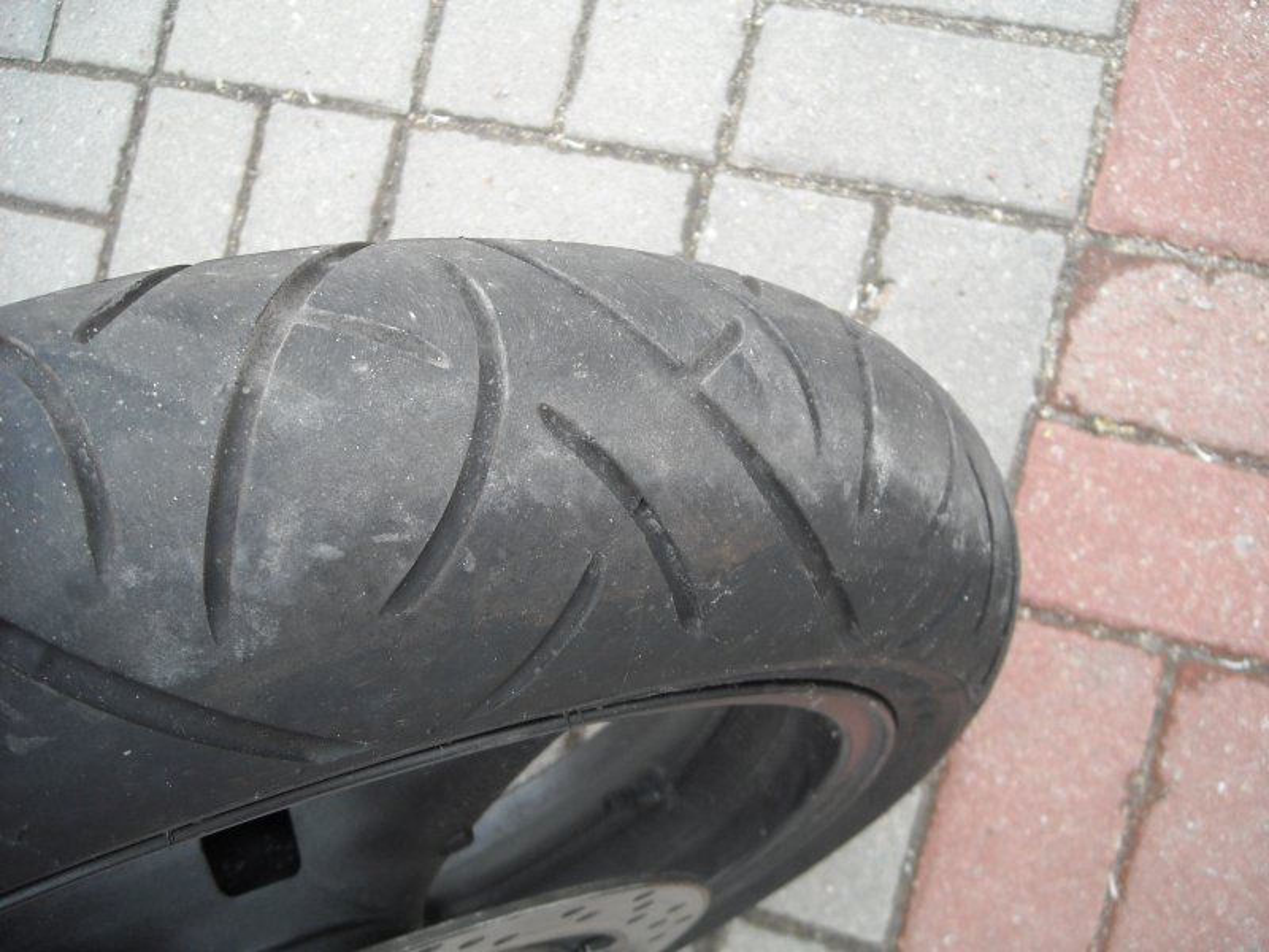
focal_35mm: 35
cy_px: 476
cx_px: 634
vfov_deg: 40.7
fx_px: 1283
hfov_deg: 52.6
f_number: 2.8
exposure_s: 1/184
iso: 129
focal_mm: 5.7
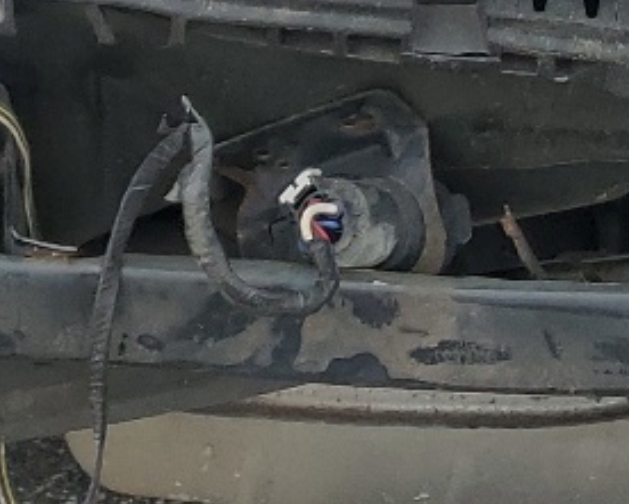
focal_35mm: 147
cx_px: 659
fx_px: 2738
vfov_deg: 9.6
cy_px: -609
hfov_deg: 12.9
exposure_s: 1/2500
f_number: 1.5
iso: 50
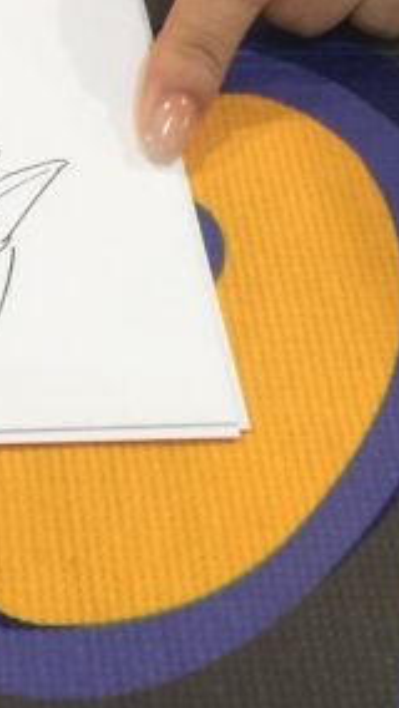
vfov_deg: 18.5
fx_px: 2142
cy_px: 97
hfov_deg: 10.3
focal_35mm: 114
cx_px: -217
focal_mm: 4.15
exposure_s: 1/33
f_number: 2.2
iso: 40
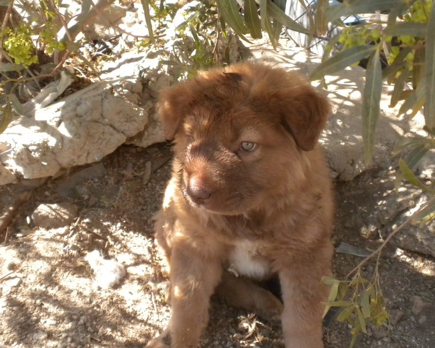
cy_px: 172
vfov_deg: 29.7
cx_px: 244
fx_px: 657
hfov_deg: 36.6
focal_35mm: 51
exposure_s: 1/564
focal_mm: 6.6
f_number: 3.5
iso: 400
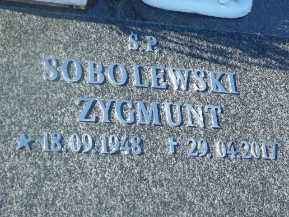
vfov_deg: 18.0
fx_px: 685
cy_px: 108
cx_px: 144
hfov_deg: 23.8
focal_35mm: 82
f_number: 3.8
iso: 80
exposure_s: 1/200
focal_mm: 12.2
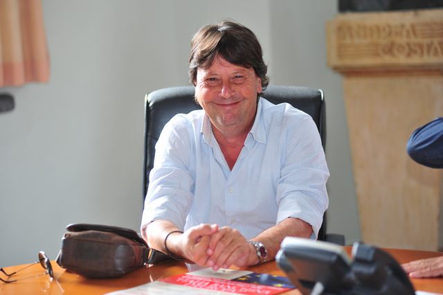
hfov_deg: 18.3
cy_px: 148
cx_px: 222
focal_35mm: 112
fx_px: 1377
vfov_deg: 12.2
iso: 640
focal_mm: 112
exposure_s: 1/250
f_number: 2.8
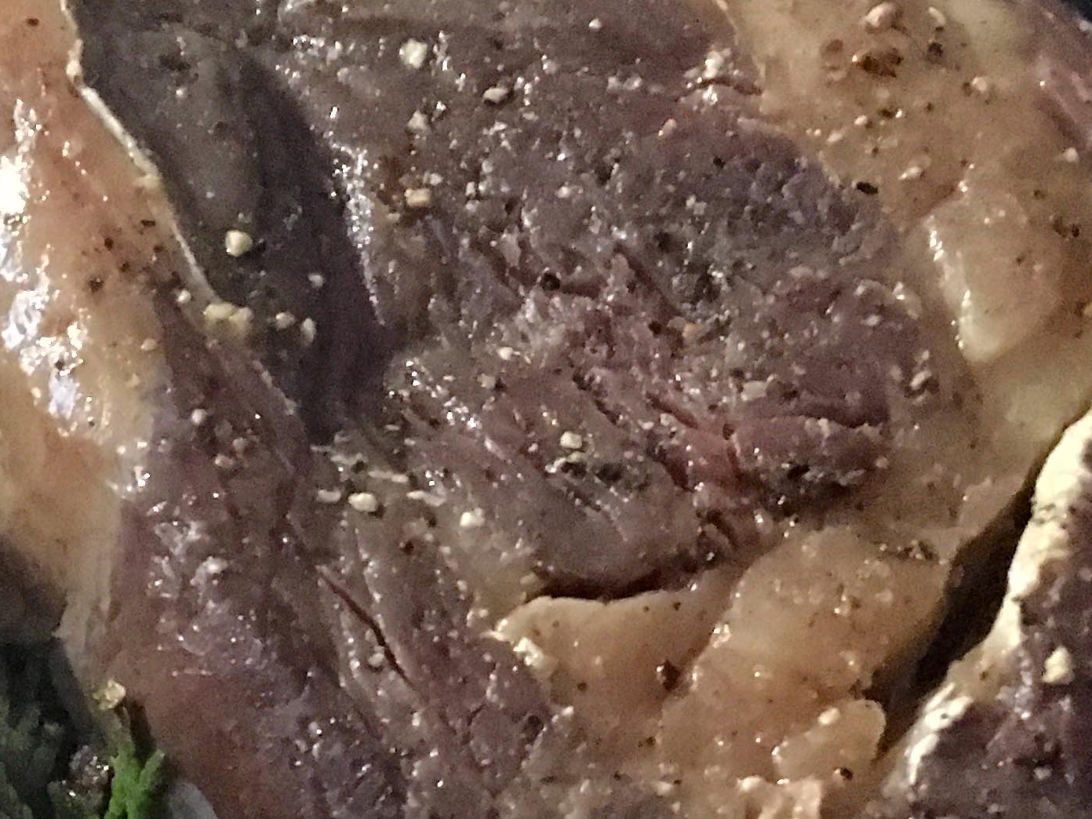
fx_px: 2650
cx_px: 350
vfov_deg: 17.4
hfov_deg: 23.2
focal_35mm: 84
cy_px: 635
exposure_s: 1/17
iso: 1250
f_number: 2.2
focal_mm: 4.15
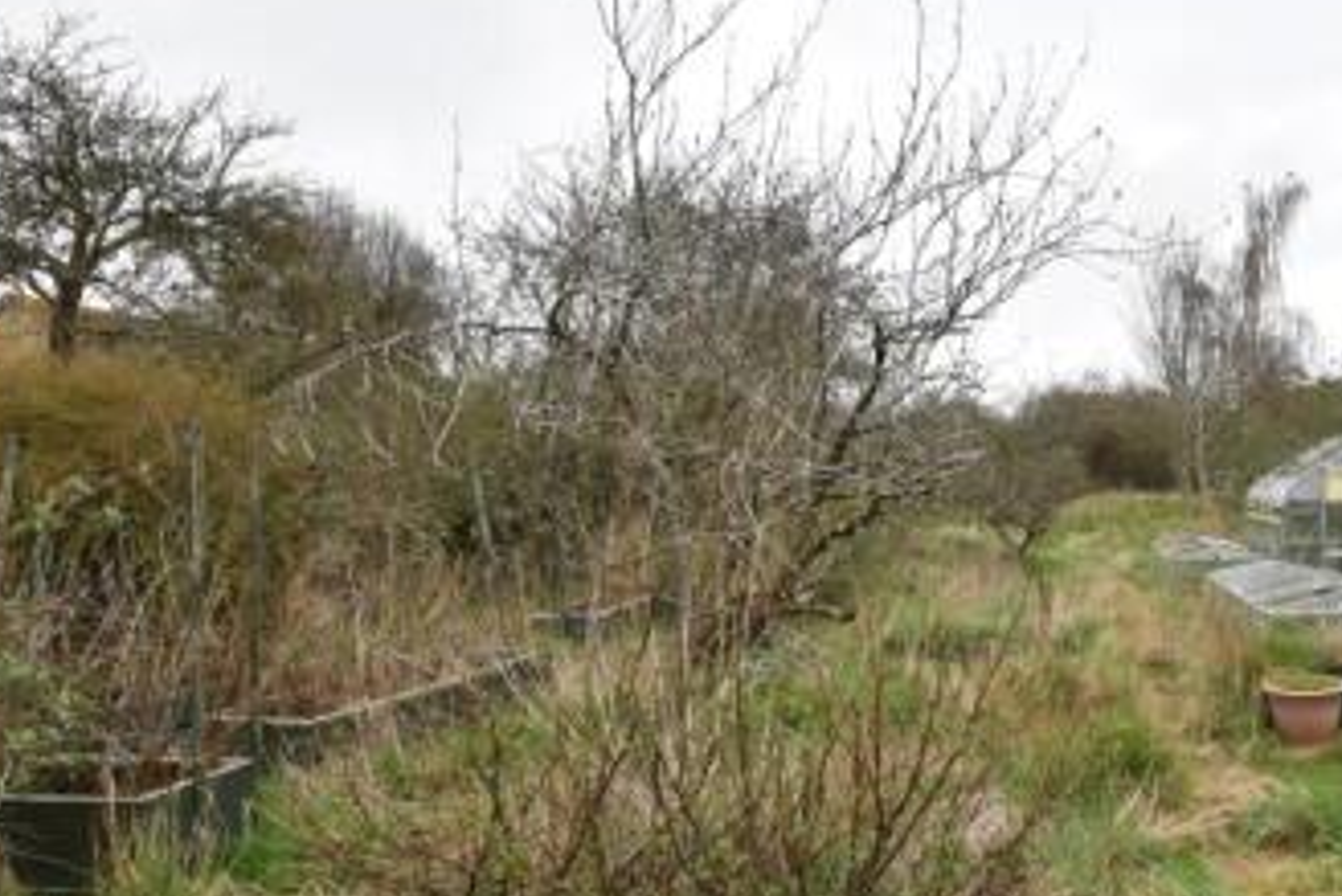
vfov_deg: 43.6
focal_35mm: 30
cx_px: 1082
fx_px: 1119
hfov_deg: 57.1
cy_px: 444
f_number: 10
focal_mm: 10
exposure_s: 1/400
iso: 800
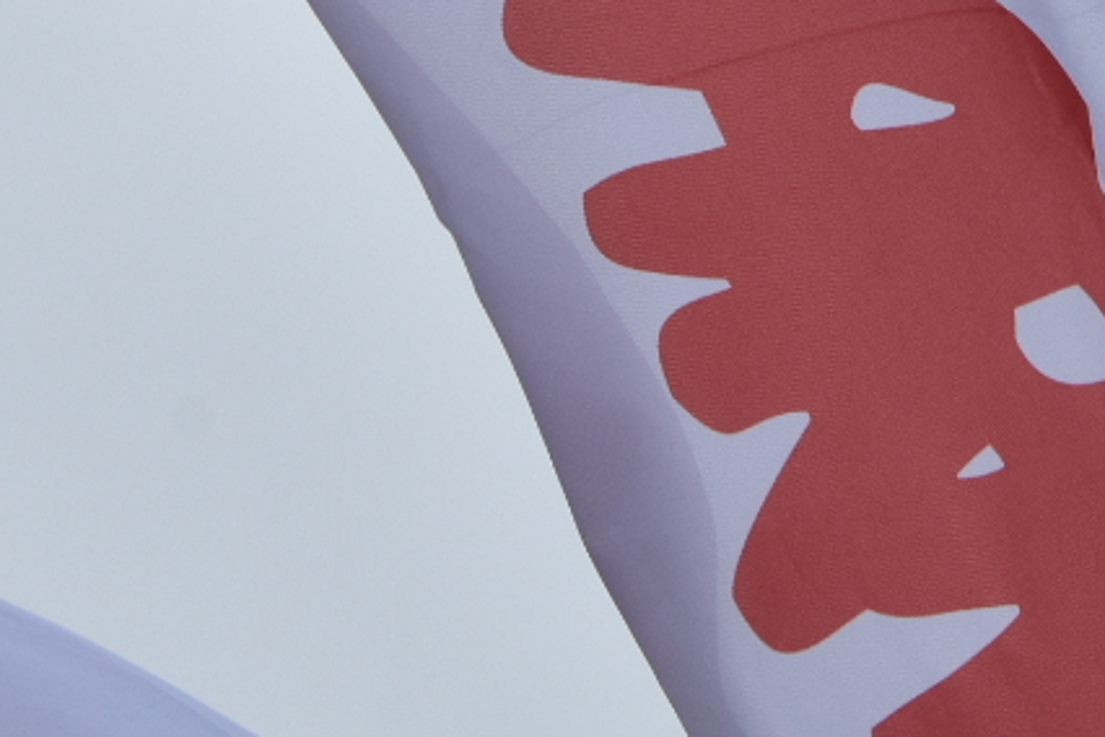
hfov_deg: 7.2
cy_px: 109
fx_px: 8747
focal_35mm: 285
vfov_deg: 4.8
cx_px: 773
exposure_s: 1/640
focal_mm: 50
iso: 400
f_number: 13
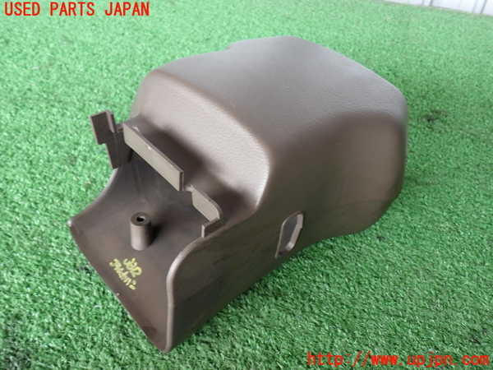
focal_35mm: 32
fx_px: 456
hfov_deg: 56.8
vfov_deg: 44.2
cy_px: 185
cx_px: 246
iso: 200
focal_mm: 5.79
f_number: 2.4
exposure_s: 1/30
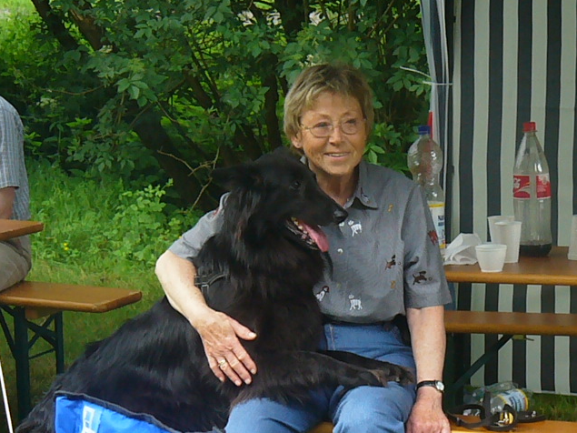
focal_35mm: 119
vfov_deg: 12.4
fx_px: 1983
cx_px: 289
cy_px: 216
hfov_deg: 16.6
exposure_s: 1/500
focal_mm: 19.4
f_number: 3.7
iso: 800
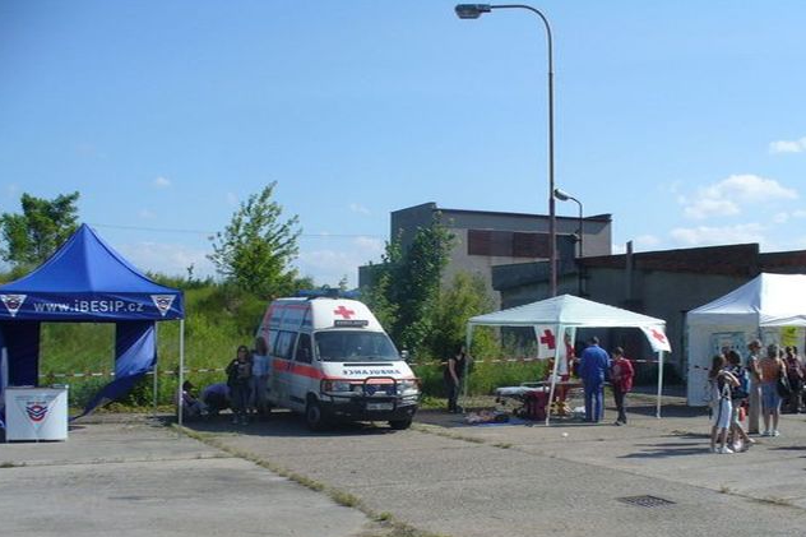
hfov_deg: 49.6
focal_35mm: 39
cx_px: 402
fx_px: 873
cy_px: 305
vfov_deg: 34.1
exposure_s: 1/400
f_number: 5.6
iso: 80
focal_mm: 6.1
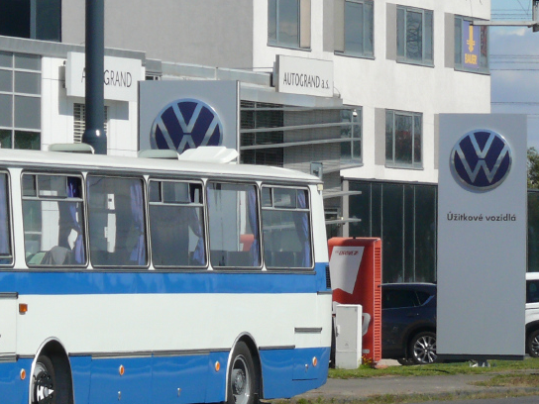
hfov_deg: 6.2
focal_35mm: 320
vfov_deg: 4.6
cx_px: -1
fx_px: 4983
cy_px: 85
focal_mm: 28.3
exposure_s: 1/400
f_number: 8
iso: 100
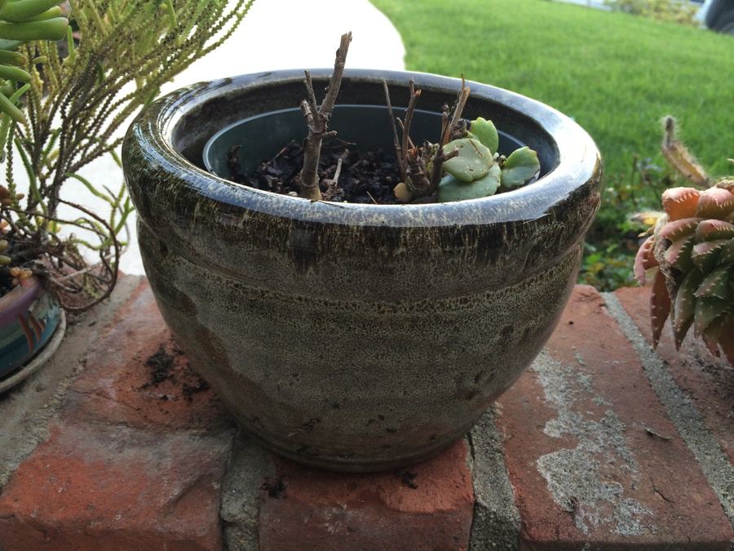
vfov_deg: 46.8
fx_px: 636
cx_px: 367
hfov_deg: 60.0
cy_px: 276
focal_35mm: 30
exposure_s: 1/120
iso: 50
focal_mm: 4.12
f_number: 2.2
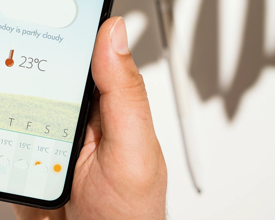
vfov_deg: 14.3
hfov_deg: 17.6
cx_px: 17
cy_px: 56
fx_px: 871
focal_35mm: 107
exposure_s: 1/13
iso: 80
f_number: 3.5
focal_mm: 55
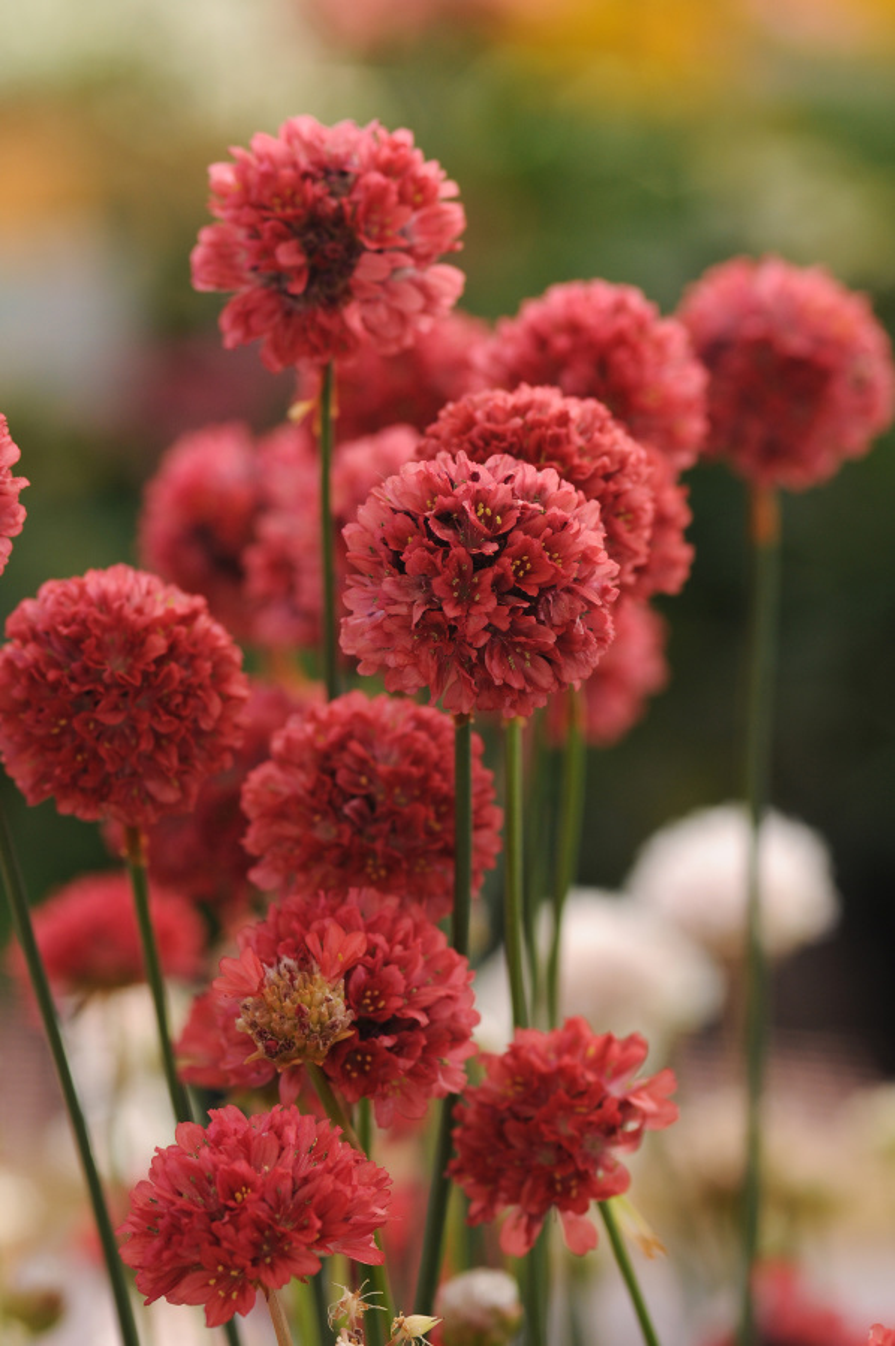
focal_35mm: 158
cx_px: 448
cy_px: 673
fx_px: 5887
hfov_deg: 8.7
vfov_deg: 13.1
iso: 200
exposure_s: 1/250
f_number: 8
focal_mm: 105
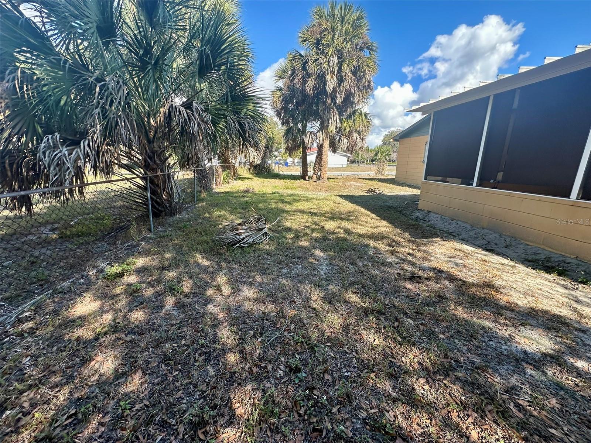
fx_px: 239
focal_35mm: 14
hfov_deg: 102.1
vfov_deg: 85.7
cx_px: 296
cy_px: 222
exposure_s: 1/385
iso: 40
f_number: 2.2
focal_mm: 2.22
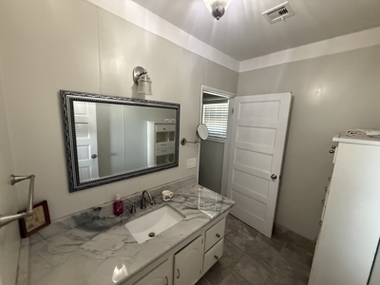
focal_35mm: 14
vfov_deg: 85.7
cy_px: 142
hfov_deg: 102.1
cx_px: 190
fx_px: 154
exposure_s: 1/60
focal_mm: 2.22
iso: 800
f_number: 2.2
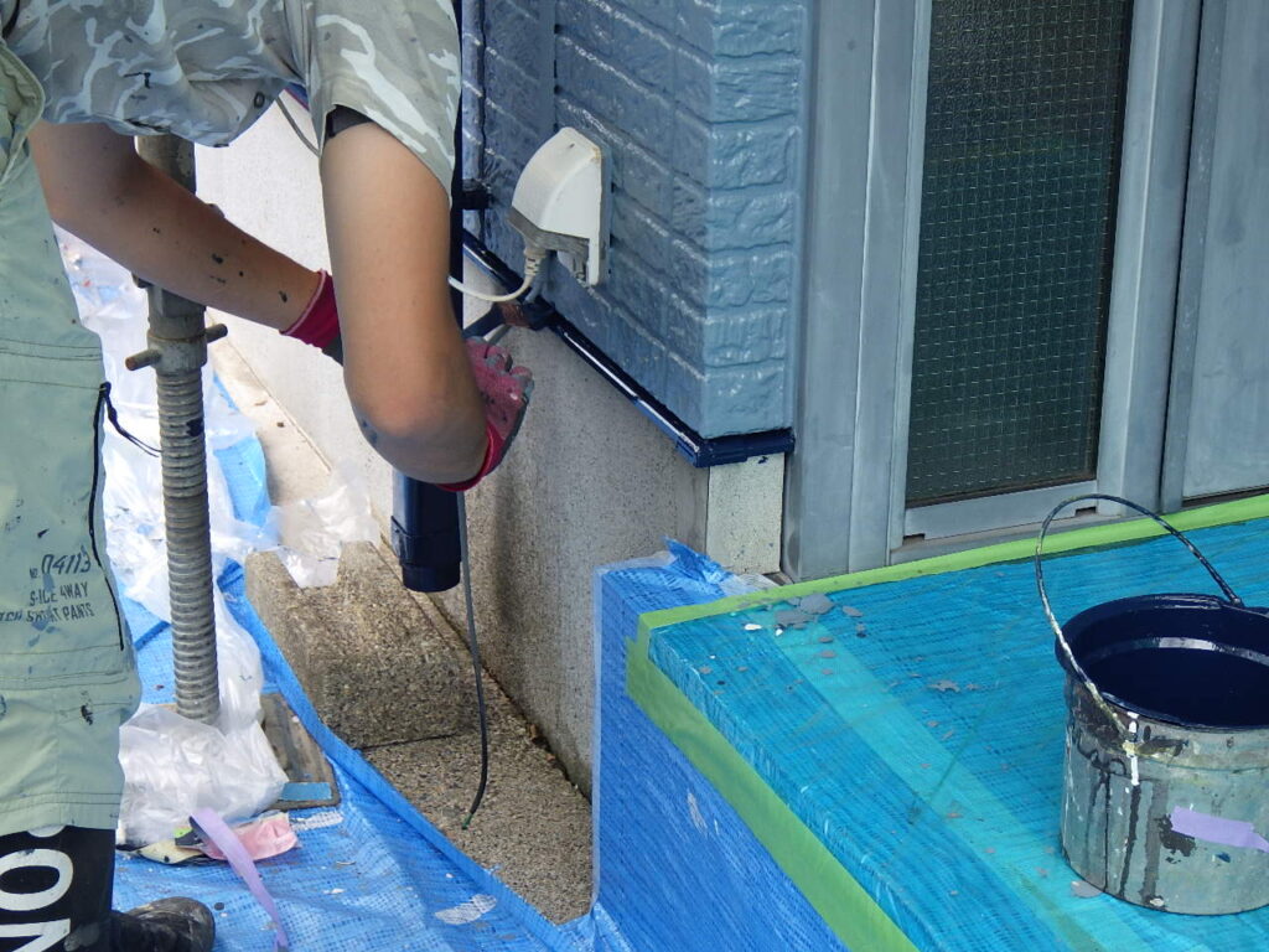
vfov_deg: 19.1
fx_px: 2823
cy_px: 476
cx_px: 634
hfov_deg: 25.3
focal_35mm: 77
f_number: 4.8
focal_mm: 13.7
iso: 125
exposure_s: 1/100
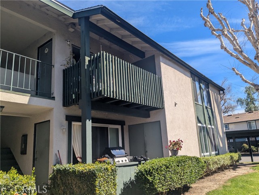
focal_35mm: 27
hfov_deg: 65.3
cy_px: 98
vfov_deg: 51.4
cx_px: 130
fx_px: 202
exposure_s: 1/2597
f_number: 1.73
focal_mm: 4.38
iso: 54
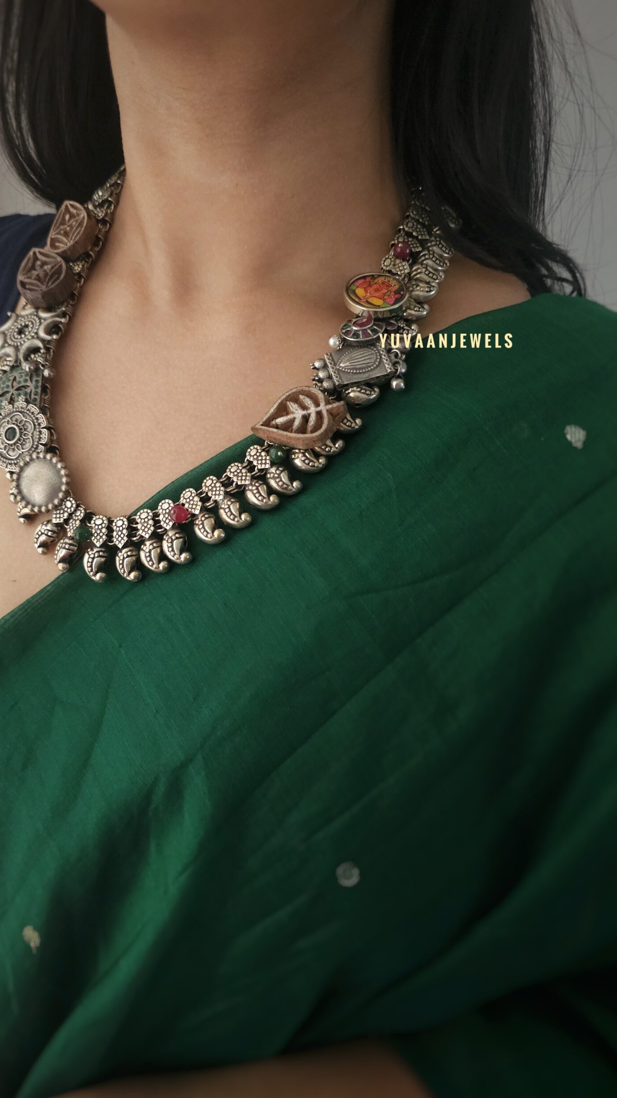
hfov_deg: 44.4
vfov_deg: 71.9
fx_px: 756
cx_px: 282
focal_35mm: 26
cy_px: 553
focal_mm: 6.3
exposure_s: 1/90
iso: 500
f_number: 1.7
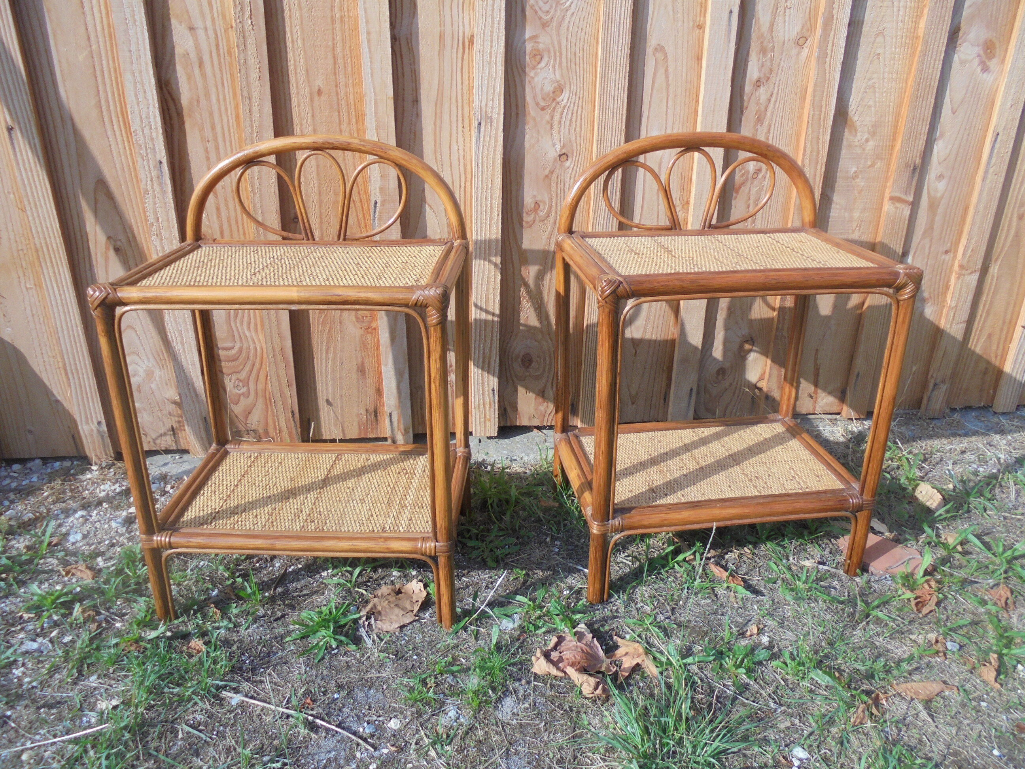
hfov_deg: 67.3
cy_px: 384
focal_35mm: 26
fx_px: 770
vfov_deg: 53.1
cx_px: 512
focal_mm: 4.6
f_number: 3.5
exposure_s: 1/500
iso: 100
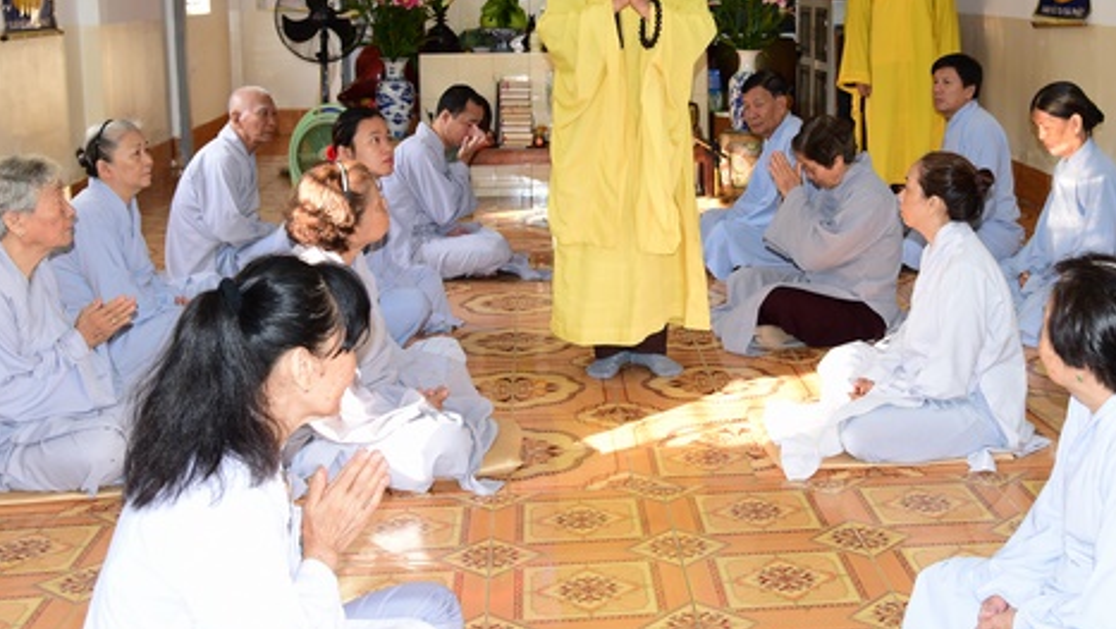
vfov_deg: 23.3
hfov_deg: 40.2
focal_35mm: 51
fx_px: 1510
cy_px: 148
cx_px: 712
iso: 640
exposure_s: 1/125
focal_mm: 35
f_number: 4.5
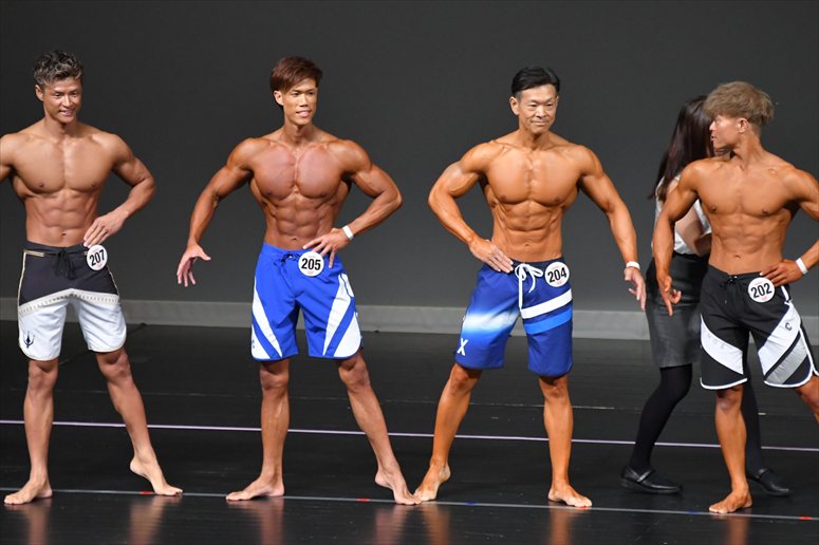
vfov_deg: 4.4
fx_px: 7163
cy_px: 272
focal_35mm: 315
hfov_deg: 6.5
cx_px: 410
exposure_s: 1/400
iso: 4000
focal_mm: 210
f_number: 5.6
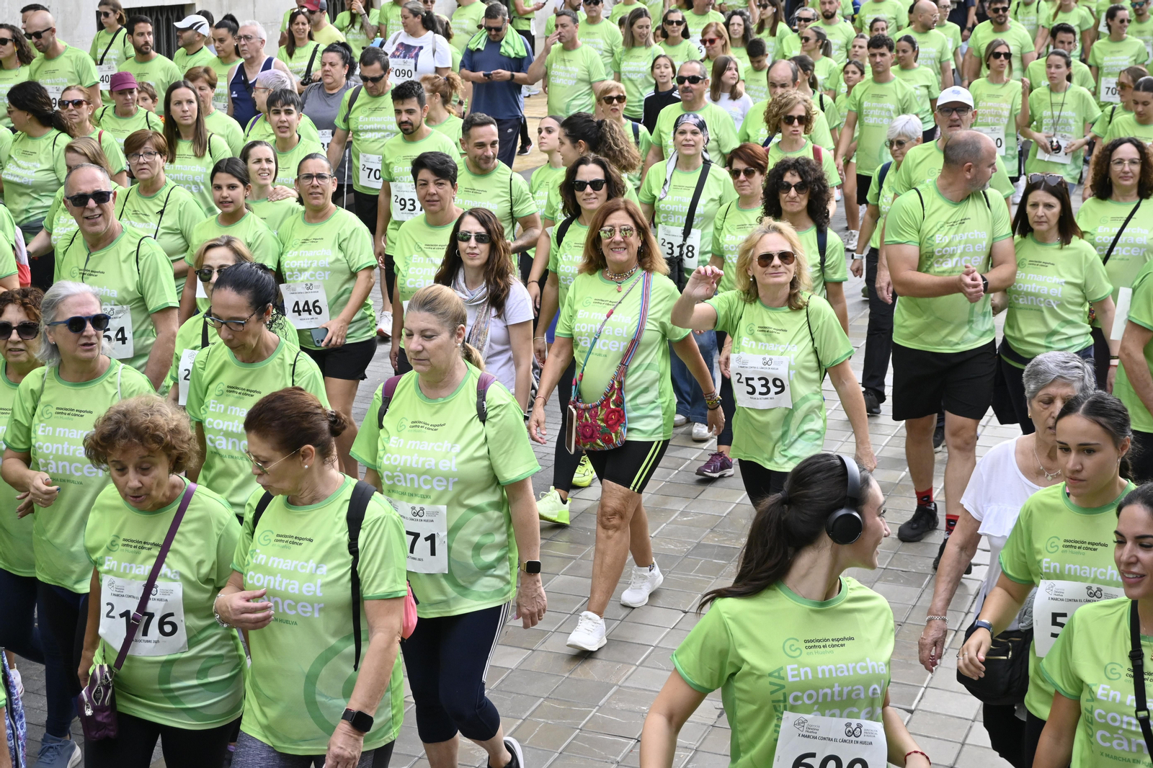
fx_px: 1969
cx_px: 576
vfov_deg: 22.1
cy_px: 384
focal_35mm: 62
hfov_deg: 32.6
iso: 1000
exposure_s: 1/1250
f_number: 5.6
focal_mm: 41
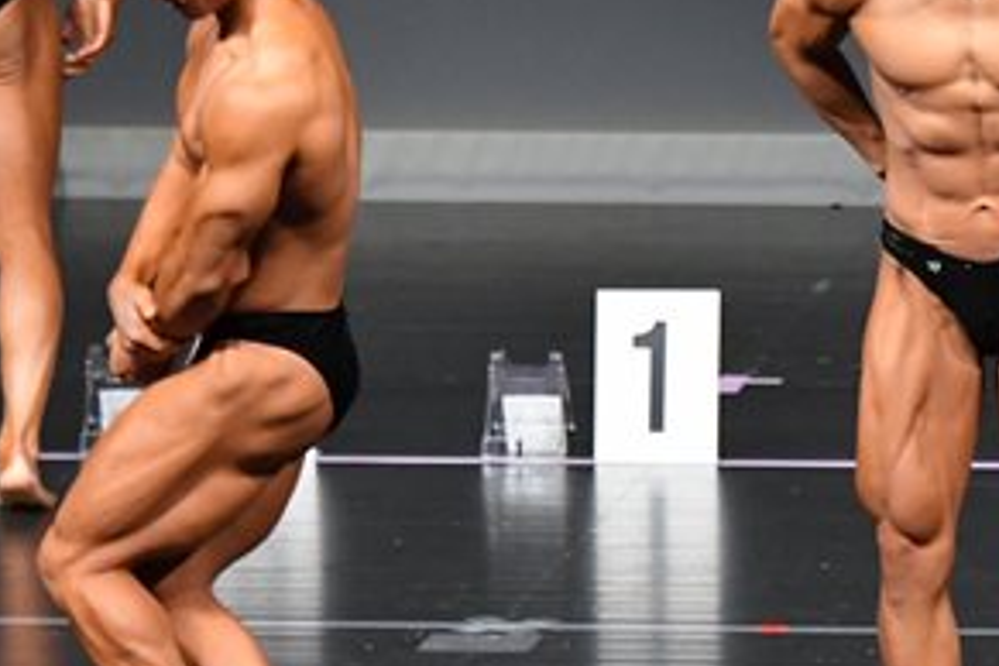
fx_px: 17731
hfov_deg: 3.2
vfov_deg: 2.2
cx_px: 1104
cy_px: 312
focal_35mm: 639
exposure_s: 1/400
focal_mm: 160
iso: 5000
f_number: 5.6
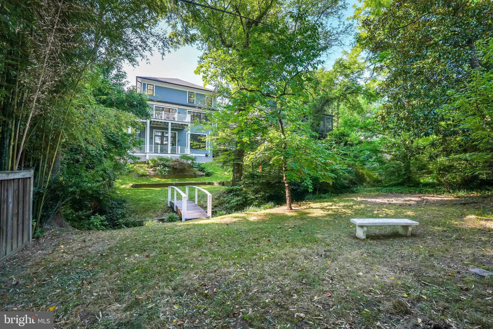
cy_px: 164
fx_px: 200
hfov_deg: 101.9
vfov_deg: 78.8
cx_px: 246
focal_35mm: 15
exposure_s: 1/800
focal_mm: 14.6
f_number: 5.6
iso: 640
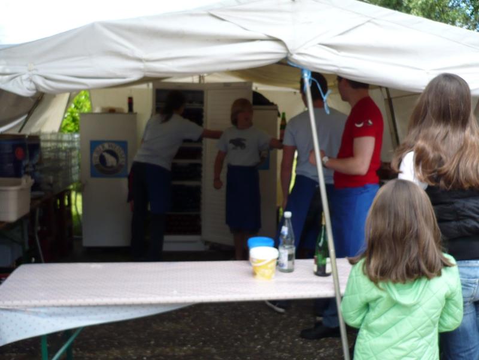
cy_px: 180
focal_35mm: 35
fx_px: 484
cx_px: 240
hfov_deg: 52.6
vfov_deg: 40.7
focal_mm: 5.8
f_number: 2.8
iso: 100
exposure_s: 1/320
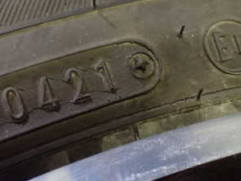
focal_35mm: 60
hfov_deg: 32.0
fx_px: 418
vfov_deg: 24.4
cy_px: 80
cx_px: 89
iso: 800
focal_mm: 5.4
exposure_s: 1/50
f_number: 2.3
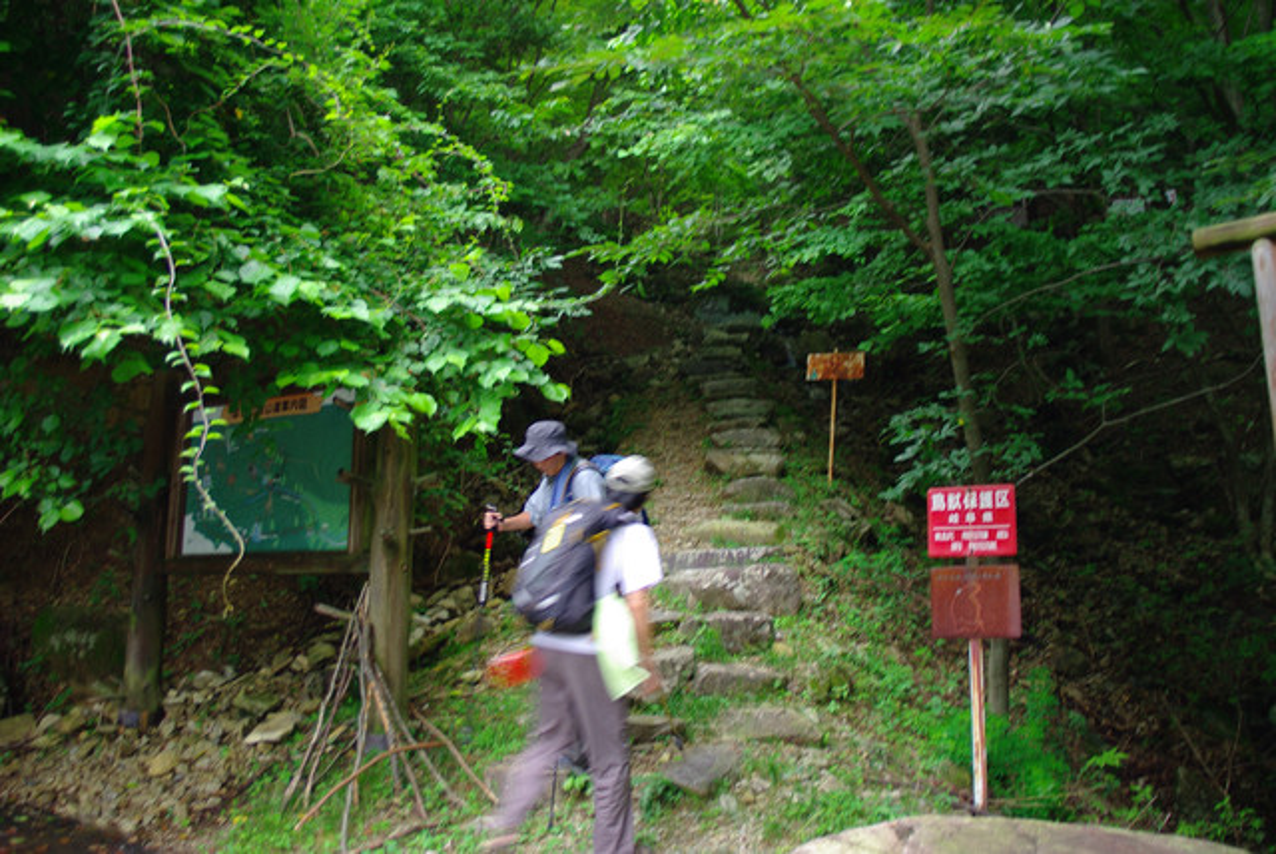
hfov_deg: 61.9
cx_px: 638
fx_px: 1064
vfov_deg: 43.7
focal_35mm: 30
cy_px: 427
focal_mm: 20
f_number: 3.2
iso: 100
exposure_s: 1/13
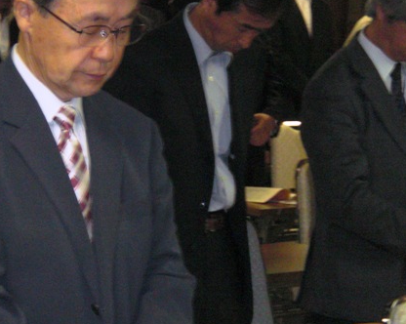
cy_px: 130
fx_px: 2221
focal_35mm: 185
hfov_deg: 10.4
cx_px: 84
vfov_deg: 8.3
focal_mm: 18.9
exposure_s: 1/60
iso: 200
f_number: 5.9
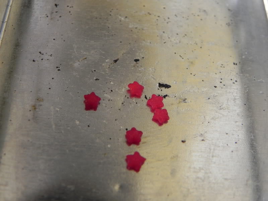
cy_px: 100
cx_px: 134
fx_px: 403
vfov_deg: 28.0
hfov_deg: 36.8
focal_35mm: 52
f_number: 3.5
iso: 201
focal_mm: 9.2
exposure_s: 1/30
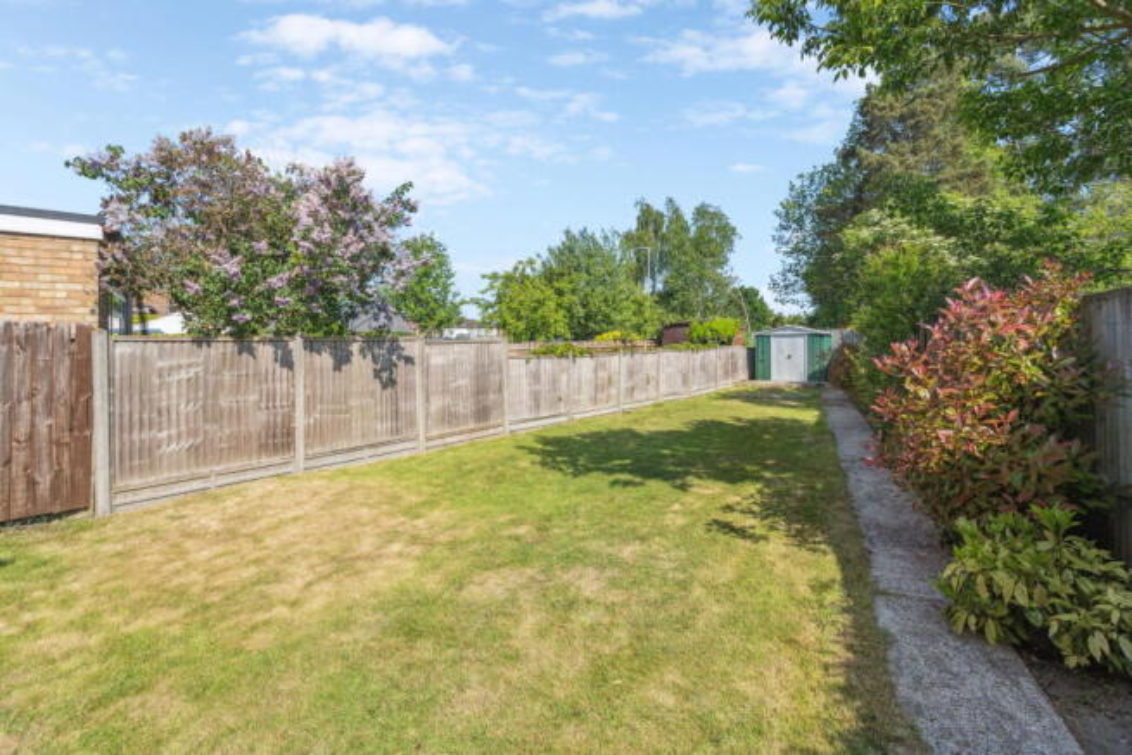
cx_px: 566
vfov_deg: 73.8
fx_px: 503
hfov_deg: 96.7
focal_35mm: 16
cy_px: 378
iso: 200
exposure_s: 1/500
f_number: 8
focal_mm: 16
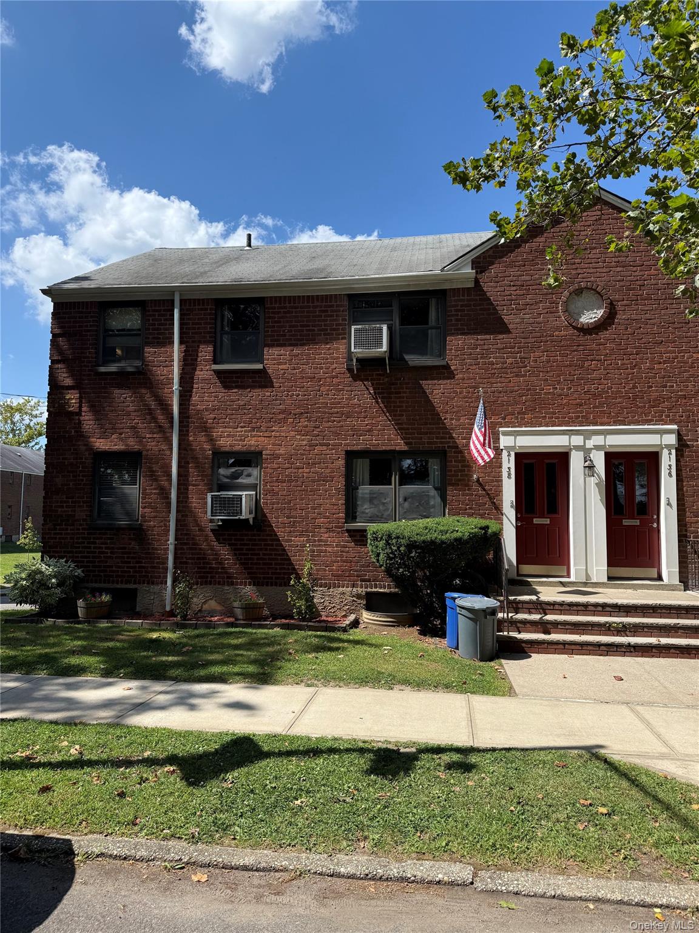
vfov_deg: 71.6
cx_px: 350
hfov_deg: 56.8
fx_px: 646
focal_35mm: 24
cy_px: 466
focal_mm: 6.76
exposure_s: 1/3584
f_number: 1.78
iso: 80
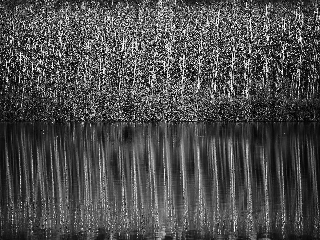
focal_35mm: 300
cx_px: 160
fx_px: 2773
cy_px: 120
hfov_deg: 6.6
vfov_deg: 5.0
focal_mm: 150
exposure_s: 1/640
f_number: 5.6
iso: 160
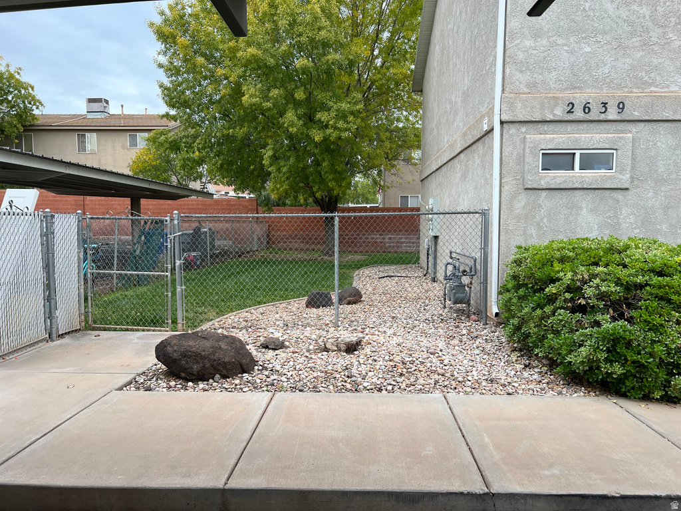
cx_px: 340
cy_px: 256
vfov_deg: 53.1
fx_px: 511
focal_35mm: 26
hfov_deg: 67.3
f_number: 1.5
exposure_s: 1/528
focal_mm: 5.7
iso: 50
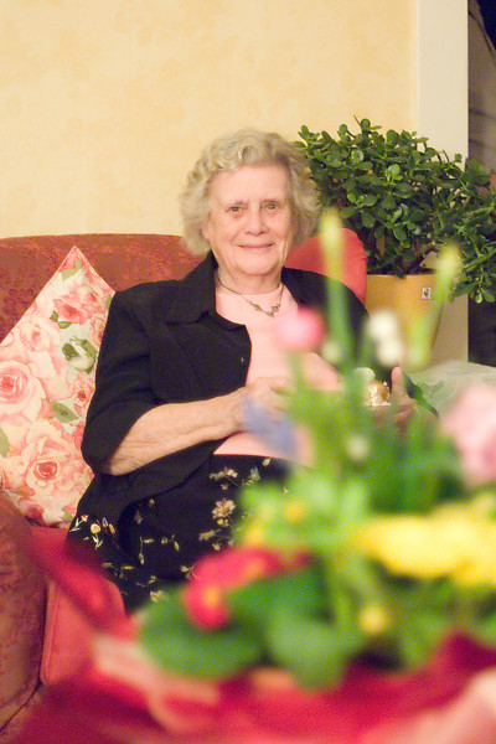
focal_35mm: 75
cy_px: 372
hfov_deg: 18.2
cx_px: 248
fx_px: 1550
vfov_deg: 27.0
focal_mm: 50
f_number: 1.4
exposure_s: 1/30
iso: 400
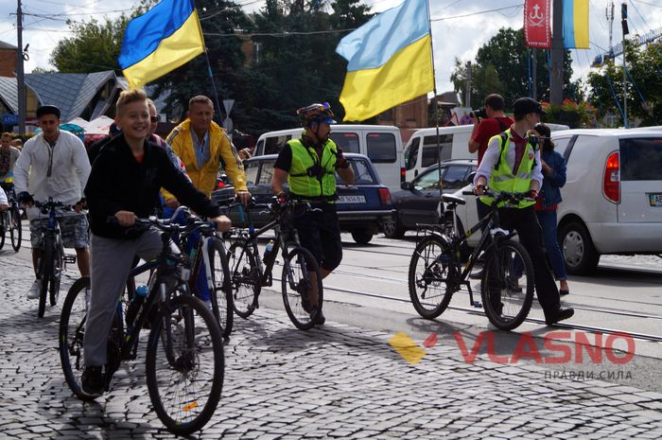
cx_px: 331
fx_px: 1515
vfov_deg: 16.5
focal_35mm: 82
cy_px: 220
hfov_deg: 24.6
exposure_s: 1/160
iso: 100
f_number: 10
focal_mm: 55
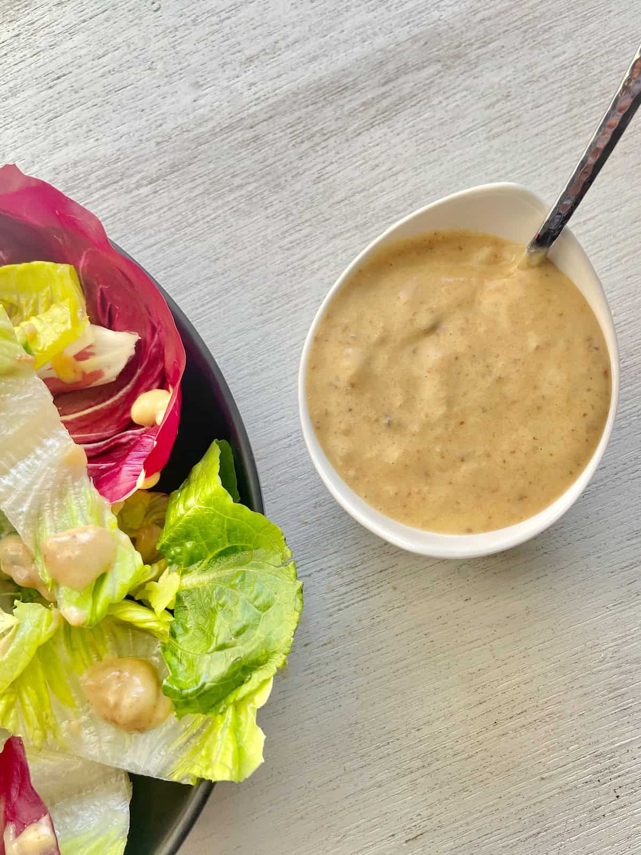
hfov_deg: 53.1
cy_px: 428
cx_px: 320
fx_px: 642
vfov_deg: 67.3
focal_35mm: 26
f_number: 1.8
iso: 80
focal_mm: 4.2
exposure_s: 1/121
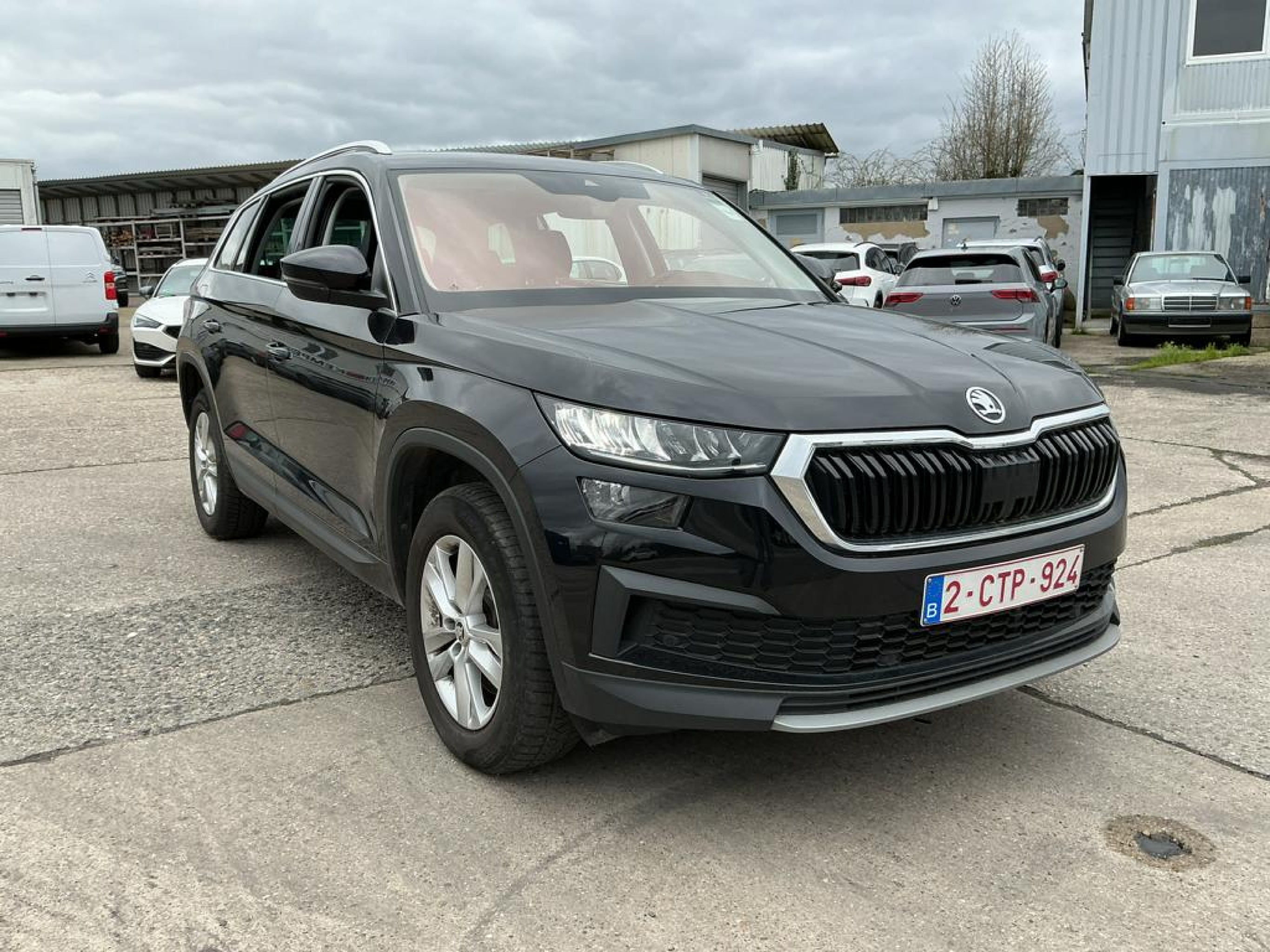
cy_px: 476
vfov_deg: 48.2
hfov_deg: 61.7
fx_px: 1064
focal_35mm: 29
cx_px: 635
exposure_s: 1/529
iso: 25
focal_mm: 3
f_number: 1.8
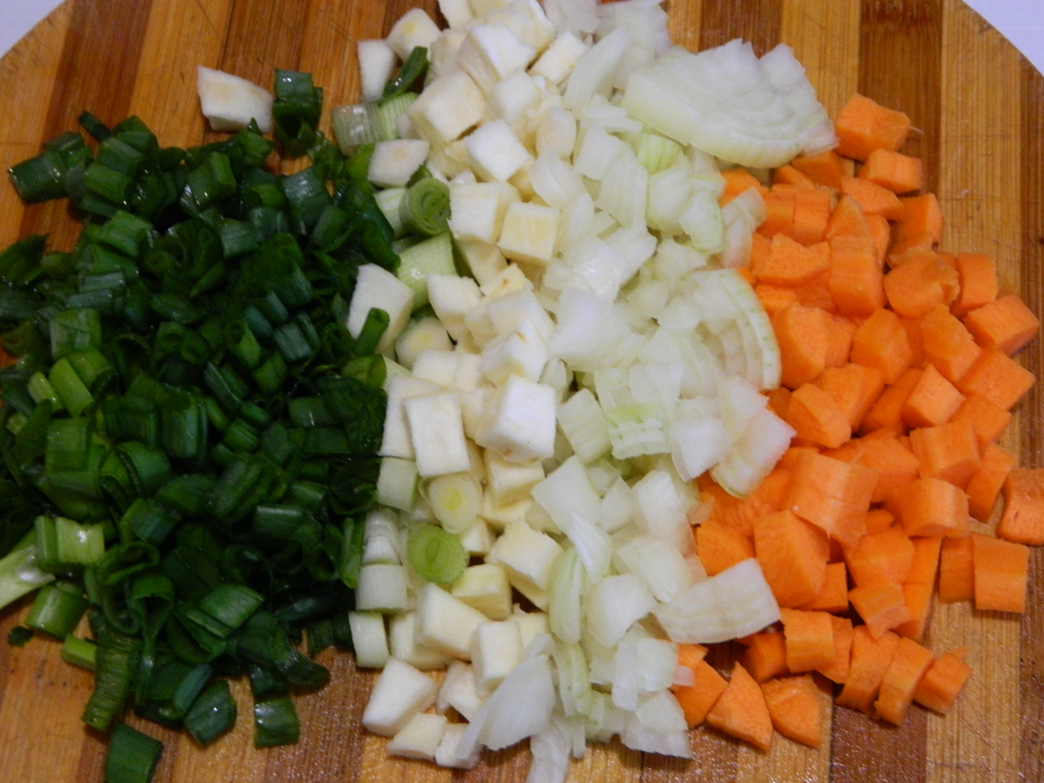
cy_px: 392
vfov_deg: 21.0
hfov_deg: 27.8
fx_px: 2111
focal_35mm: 70
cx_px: 522
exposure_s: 1/13
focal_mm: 12.6
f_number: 4
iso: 400
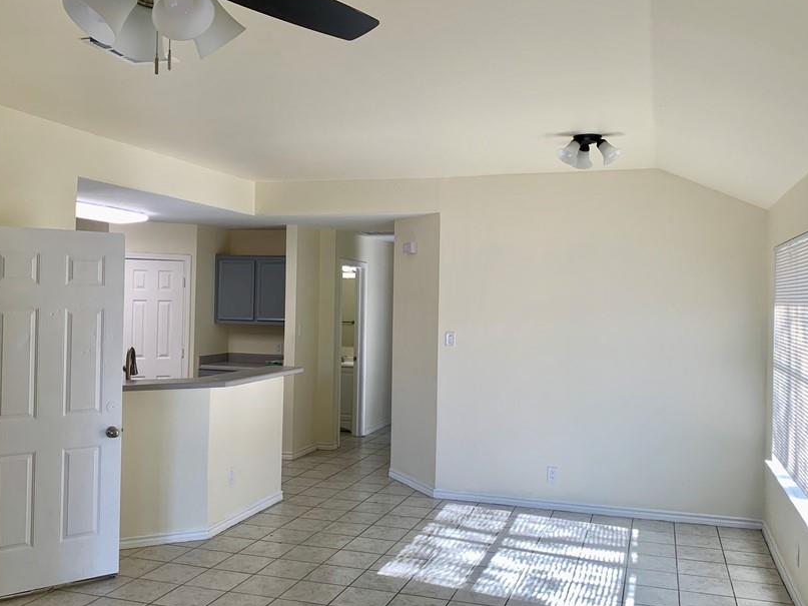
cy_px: 295
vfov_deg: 42.9
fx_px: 770
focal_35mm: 33
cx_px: 410
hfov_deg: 55.4
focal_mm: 4.25
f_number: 1.8
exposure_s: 1/120
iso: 40
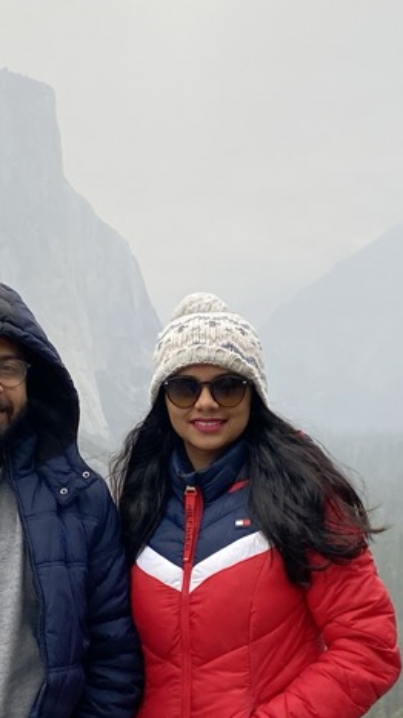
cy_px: 364
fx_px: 1618
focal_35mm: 85
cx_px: 158
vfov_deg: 25.0
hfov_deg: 14.2
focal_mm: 4.25
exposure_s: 1/291
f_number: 1.8
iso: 32
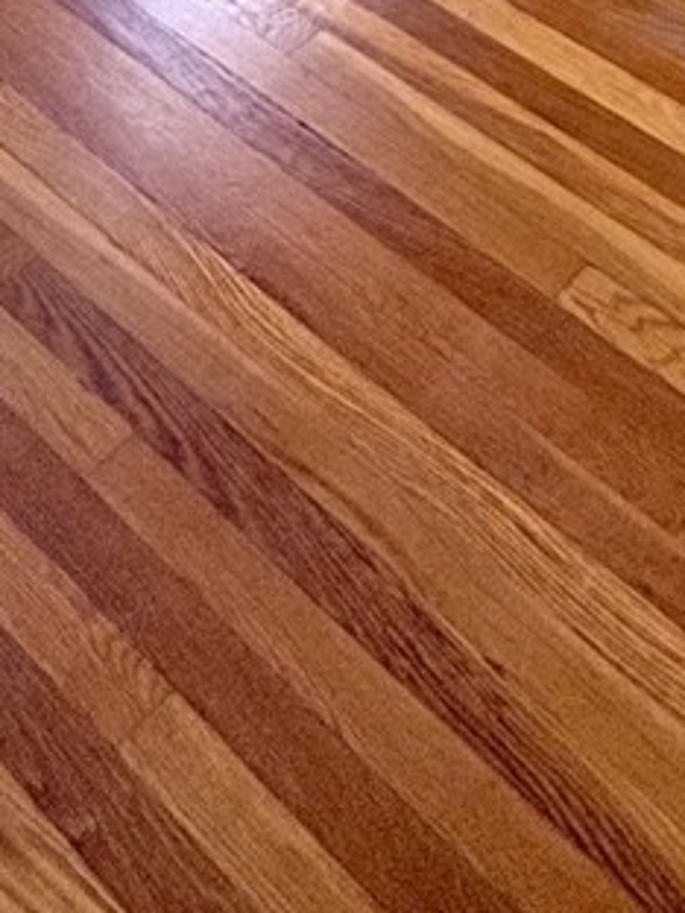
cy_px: -834
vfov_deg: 19.2
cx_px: 679
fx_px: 1821
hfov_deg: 20.6
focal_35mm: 69
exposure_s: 1/105
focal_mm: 2.22
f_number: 2.2
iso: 125
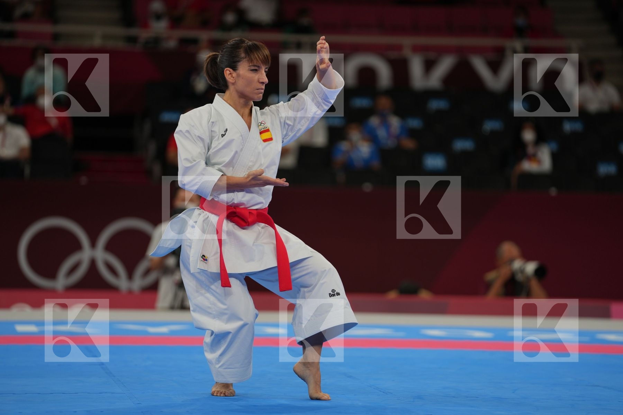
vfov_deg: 7.8
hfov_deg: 11.7
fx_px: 3046
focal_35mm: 176
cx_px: 312
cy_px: 208
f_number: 2.8
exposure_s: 1/500
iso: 200
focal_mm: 176
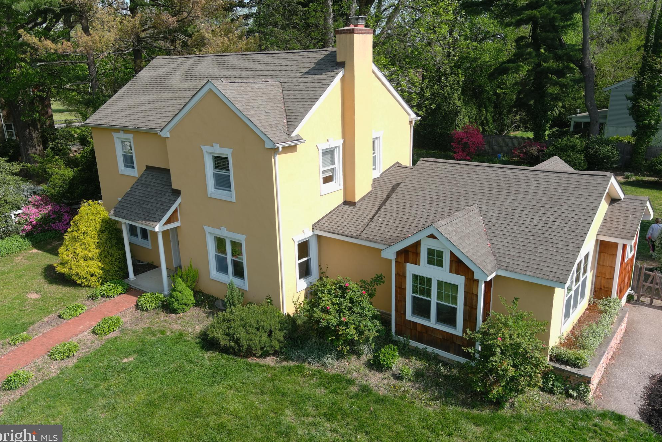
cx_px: 331
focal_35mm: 30
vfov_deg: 43.6
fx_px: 552
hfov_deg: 61.9
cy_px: 220
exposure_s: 1/800
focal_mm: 10.57
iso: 100
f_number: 2.8
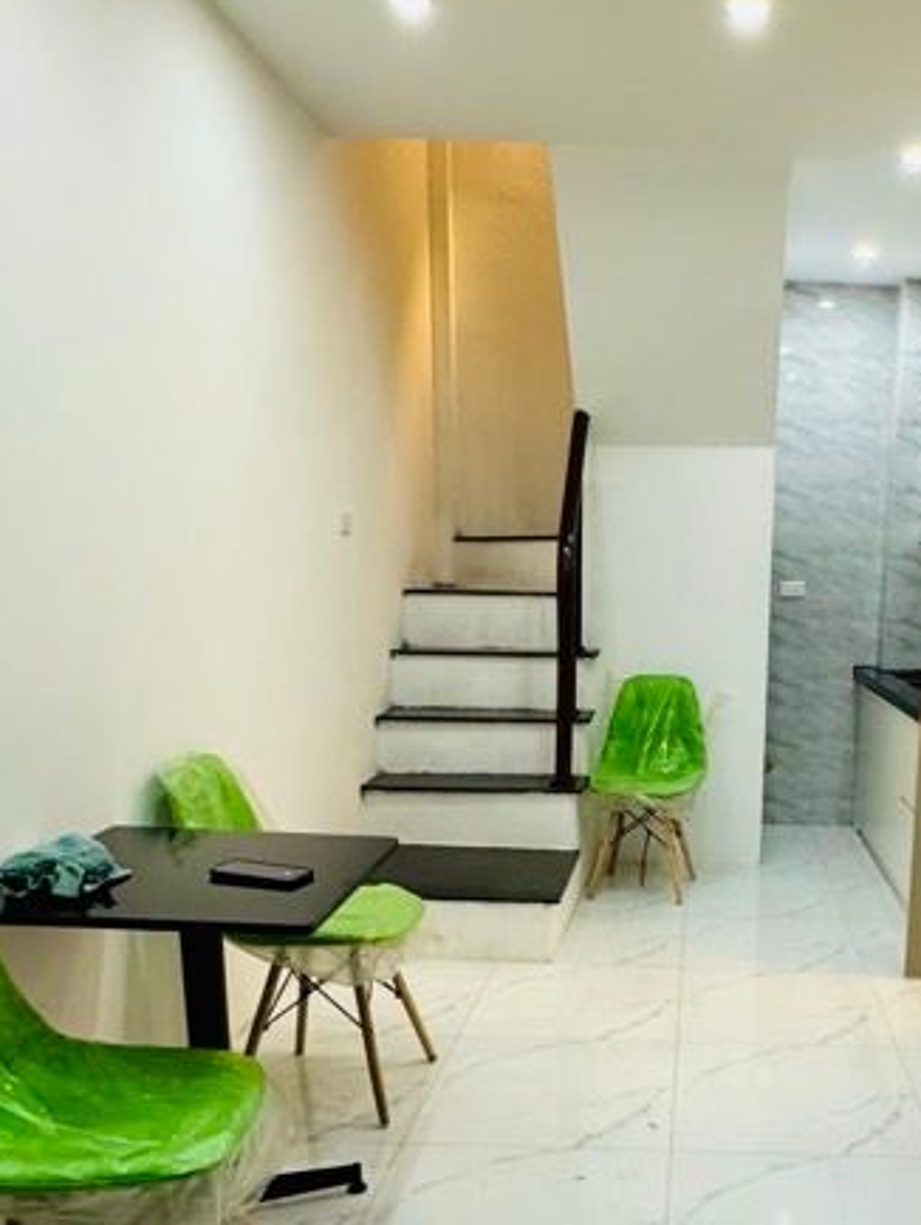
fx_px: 1170
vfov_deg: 54.2
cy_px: 819
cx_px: 692
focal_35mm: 33
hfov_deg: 41.7
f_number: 2.2
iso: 250
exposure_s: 1/100
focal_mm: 2.22
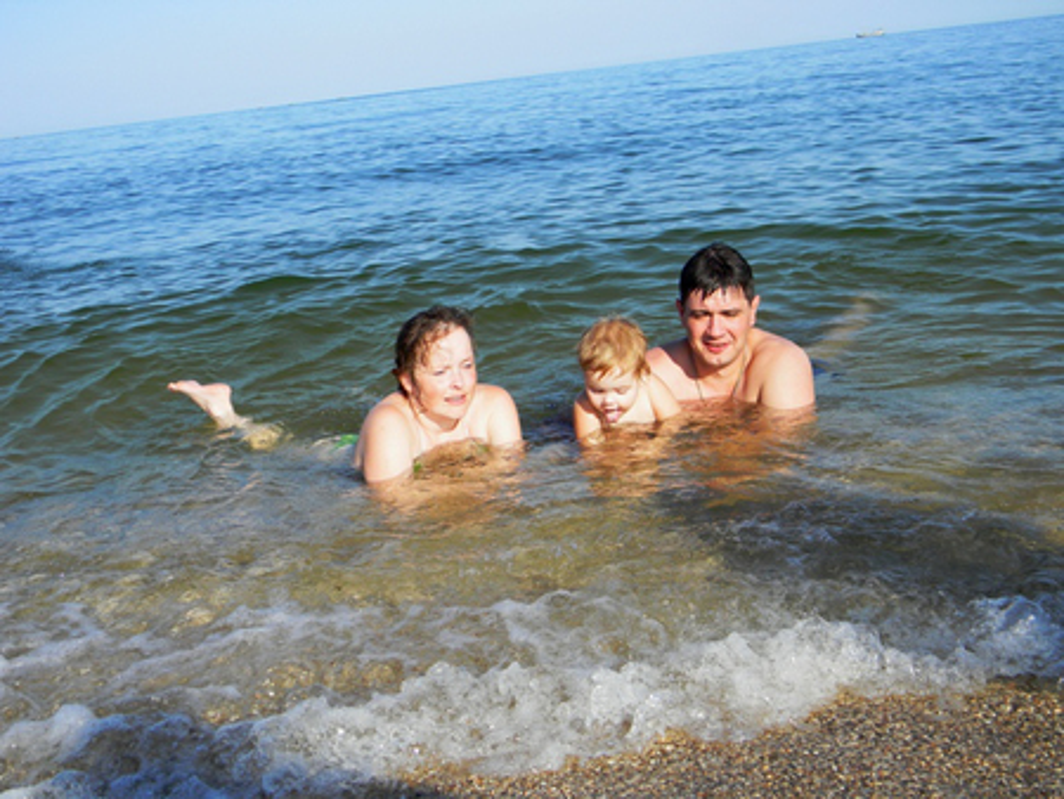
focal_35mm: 41
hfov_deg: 45.8
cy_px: 400
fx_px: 1261
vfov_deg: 35.2
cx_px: 532
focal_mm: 7.3
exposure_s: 1/747
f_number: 3.8
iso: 80
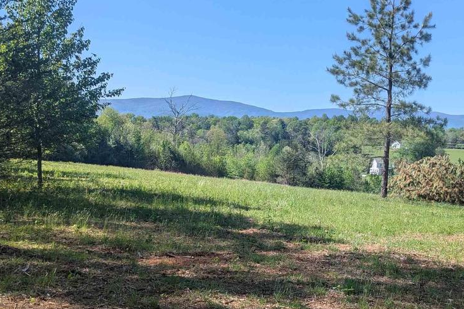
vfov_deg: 27.3
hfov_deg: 39.8
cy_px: 210
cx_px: 311
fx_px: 632
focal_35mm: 49
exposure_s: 1/1572
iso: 50
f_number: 1.85
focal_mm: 6.81
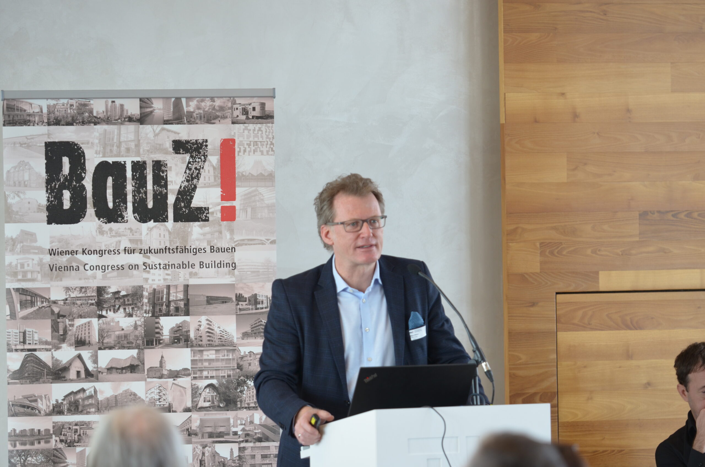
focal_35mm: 232
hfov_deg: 8.9
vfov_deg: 5.9
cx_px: 352
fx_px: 4544
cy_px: 234
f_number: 2.8
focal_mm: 155
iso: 250
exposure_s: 1/125
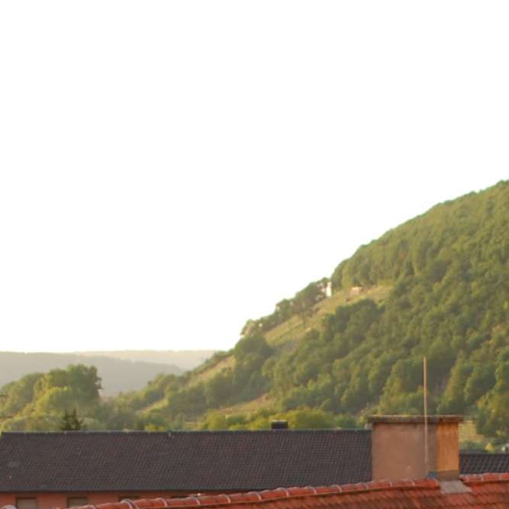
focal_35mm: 163
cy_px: 665
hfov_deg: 10.7
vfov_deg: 10.5
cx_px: 446
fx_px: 2712
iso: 140
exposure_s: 1/125
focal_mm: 22
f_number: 4
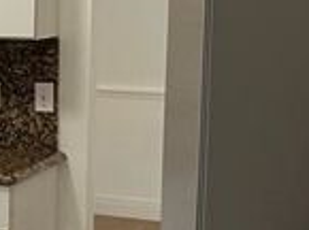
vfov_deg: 12.6
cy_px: 68
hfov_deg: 14.5
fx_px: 1042
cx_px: -278
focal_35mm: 117
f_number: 1.78
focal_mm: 6.86
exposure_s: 1/60
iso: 250
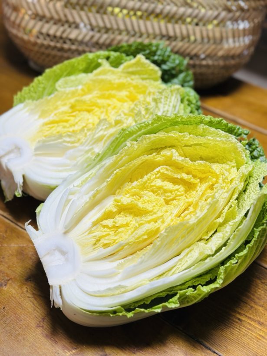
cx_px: 134
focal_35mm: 48
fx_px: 494
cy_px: 178
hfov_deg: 30.3
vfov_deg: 39.7
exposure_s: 1/150
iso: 64
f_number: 1.78
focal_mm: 6.86
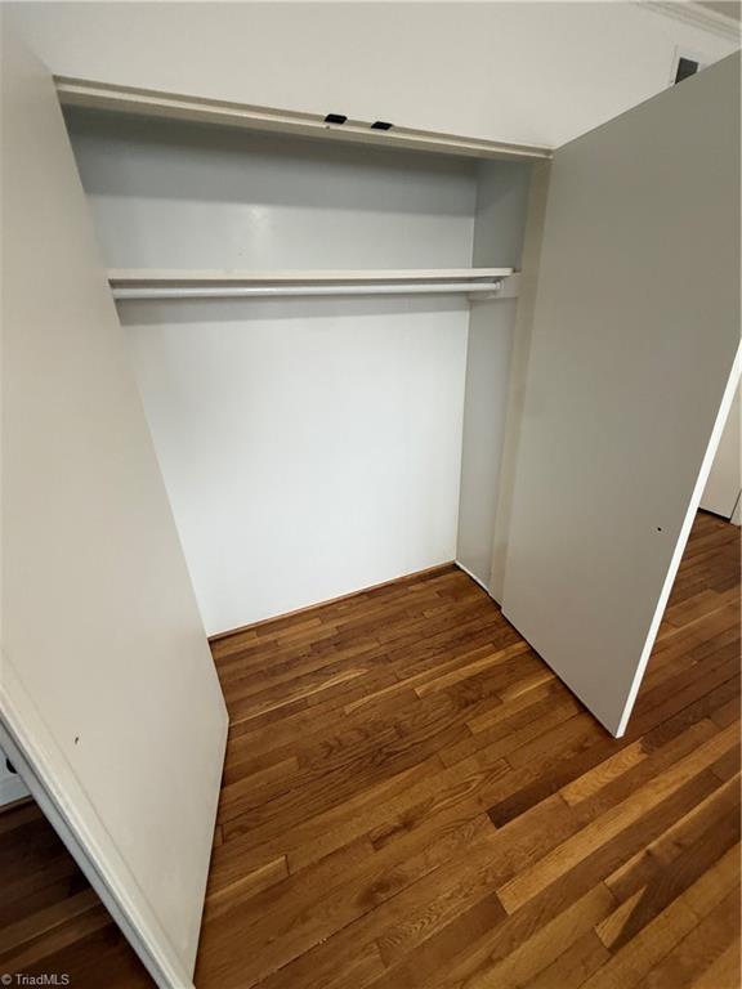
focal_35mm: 14
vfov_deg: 102.1
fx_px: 400
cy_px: 494
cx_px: 371
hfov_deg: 85.7
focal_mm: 2.22
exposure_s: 1/60
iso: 200
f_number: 2.2
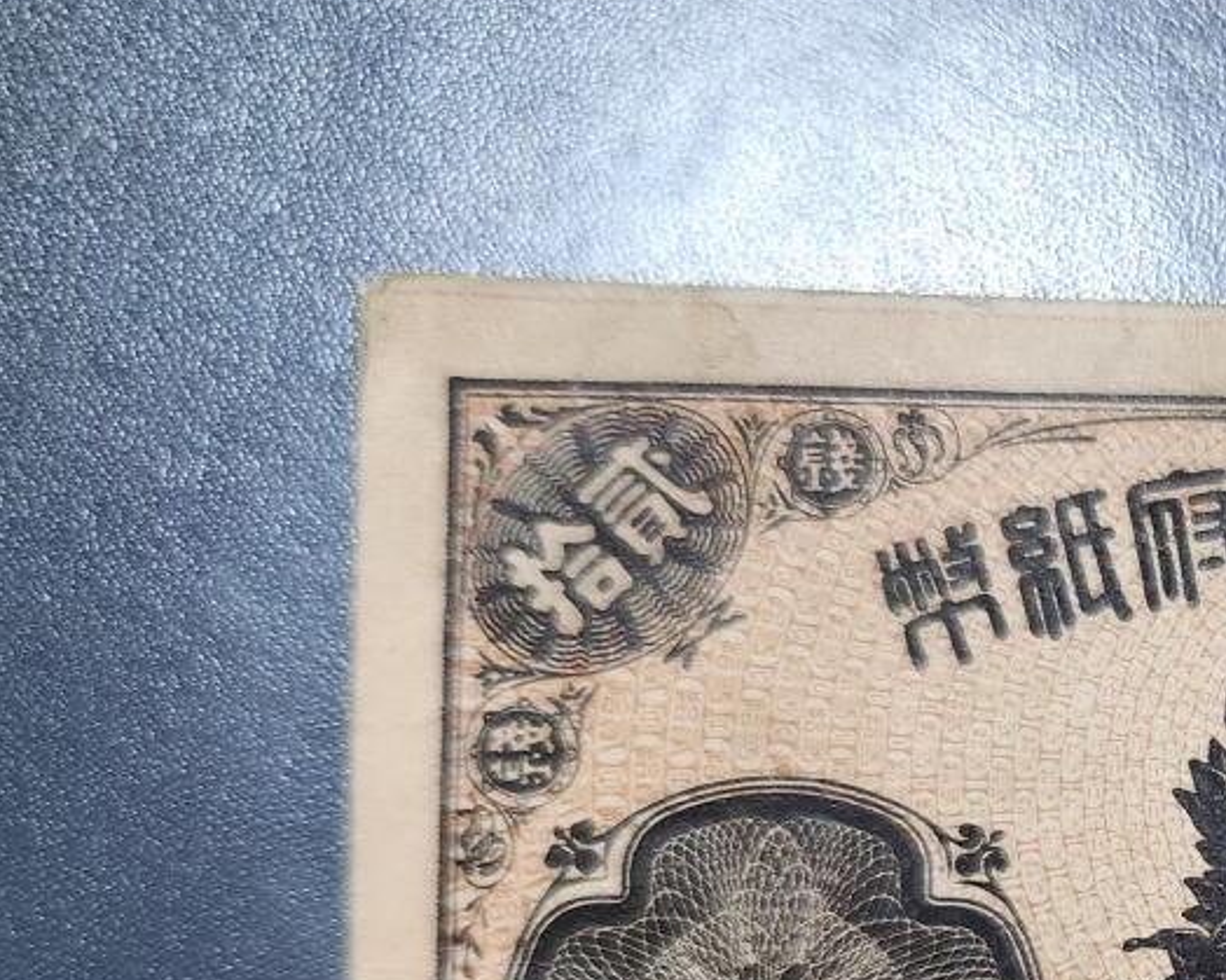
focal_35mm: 60
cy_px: 968
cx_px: 1593
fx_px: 2177
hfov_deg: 26.6
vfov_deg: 24.3
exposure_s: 1/101
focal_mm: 5.4
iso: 640
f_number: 1.8
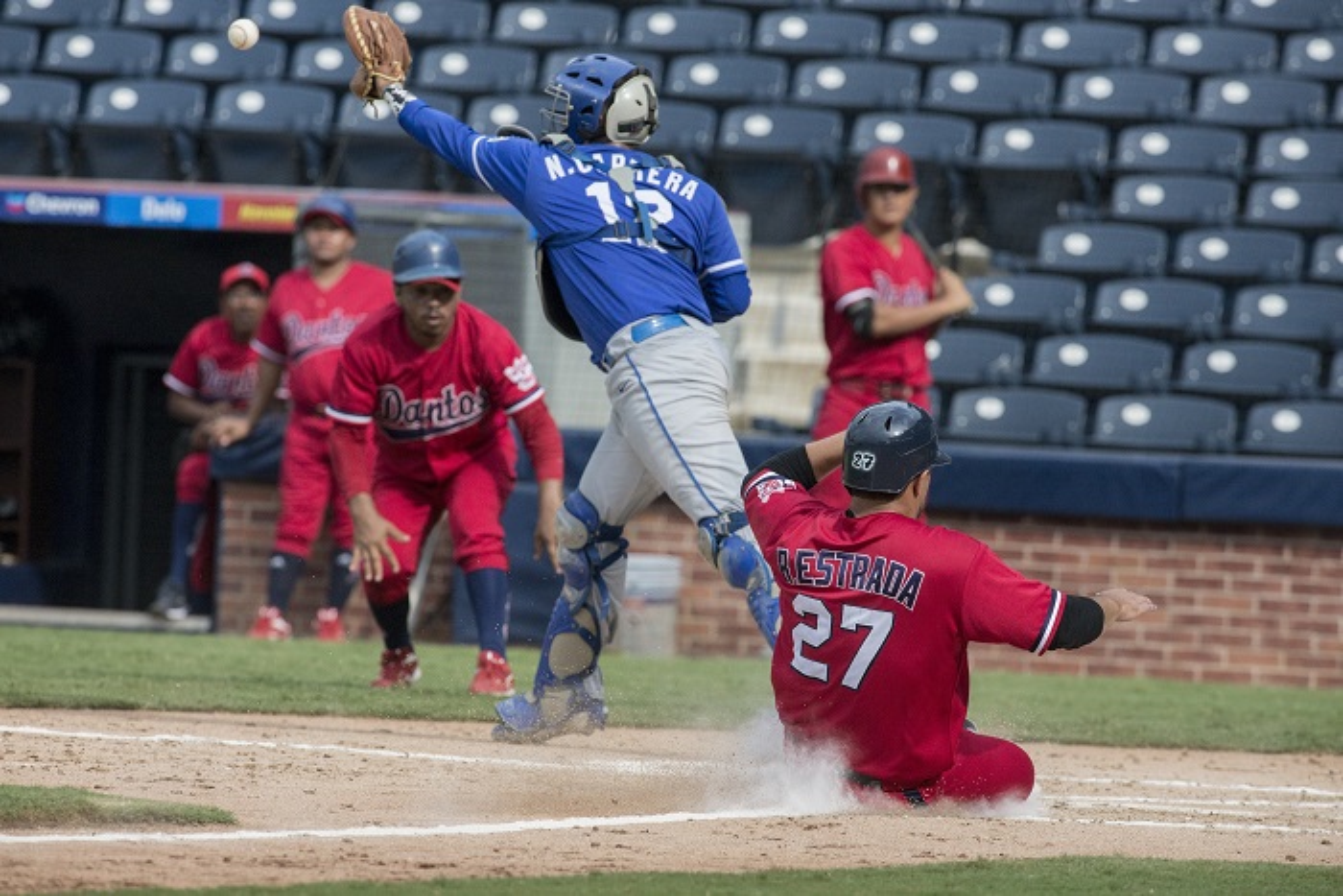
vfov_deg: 3.4
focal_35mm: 400
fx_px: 14924
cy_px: 448
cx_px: 672
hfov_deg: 5.2
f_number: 5.6
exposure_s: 1/4000
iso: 640
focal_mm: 400
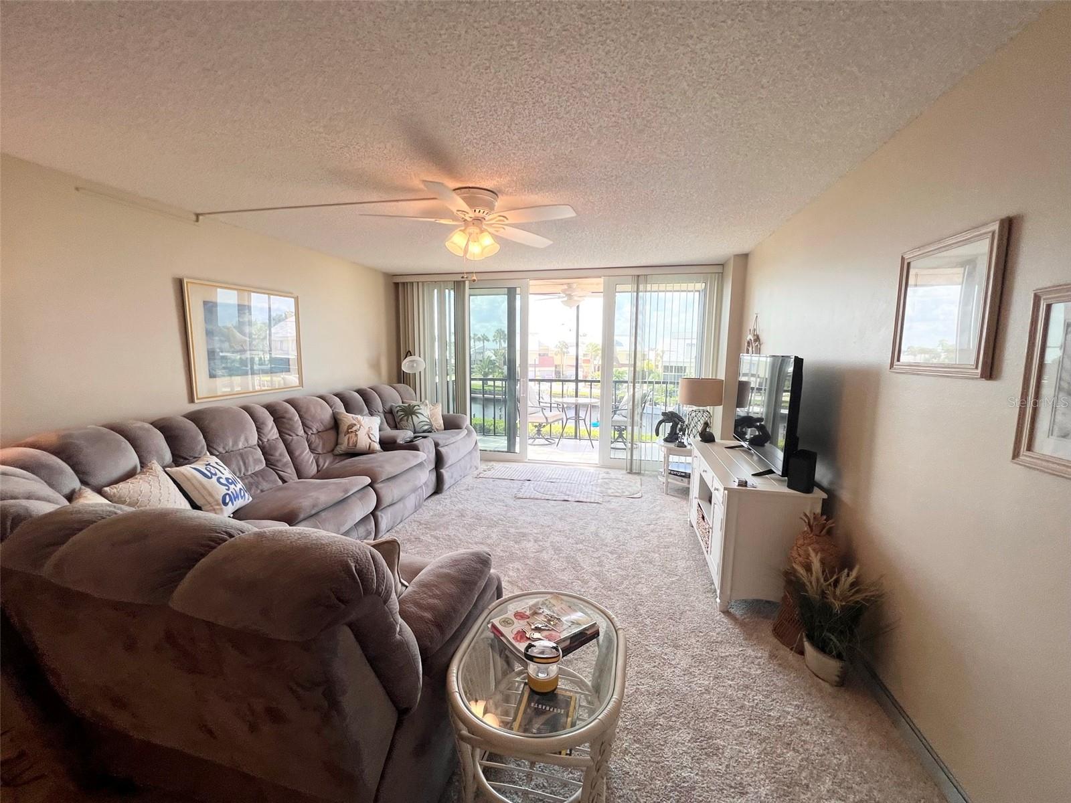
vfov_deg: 89.9
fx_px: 402
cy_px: 402
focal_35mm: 13
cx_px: 536
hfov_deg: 106.2
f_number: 1.8
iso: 32
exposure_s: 1/139
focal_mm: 1.57
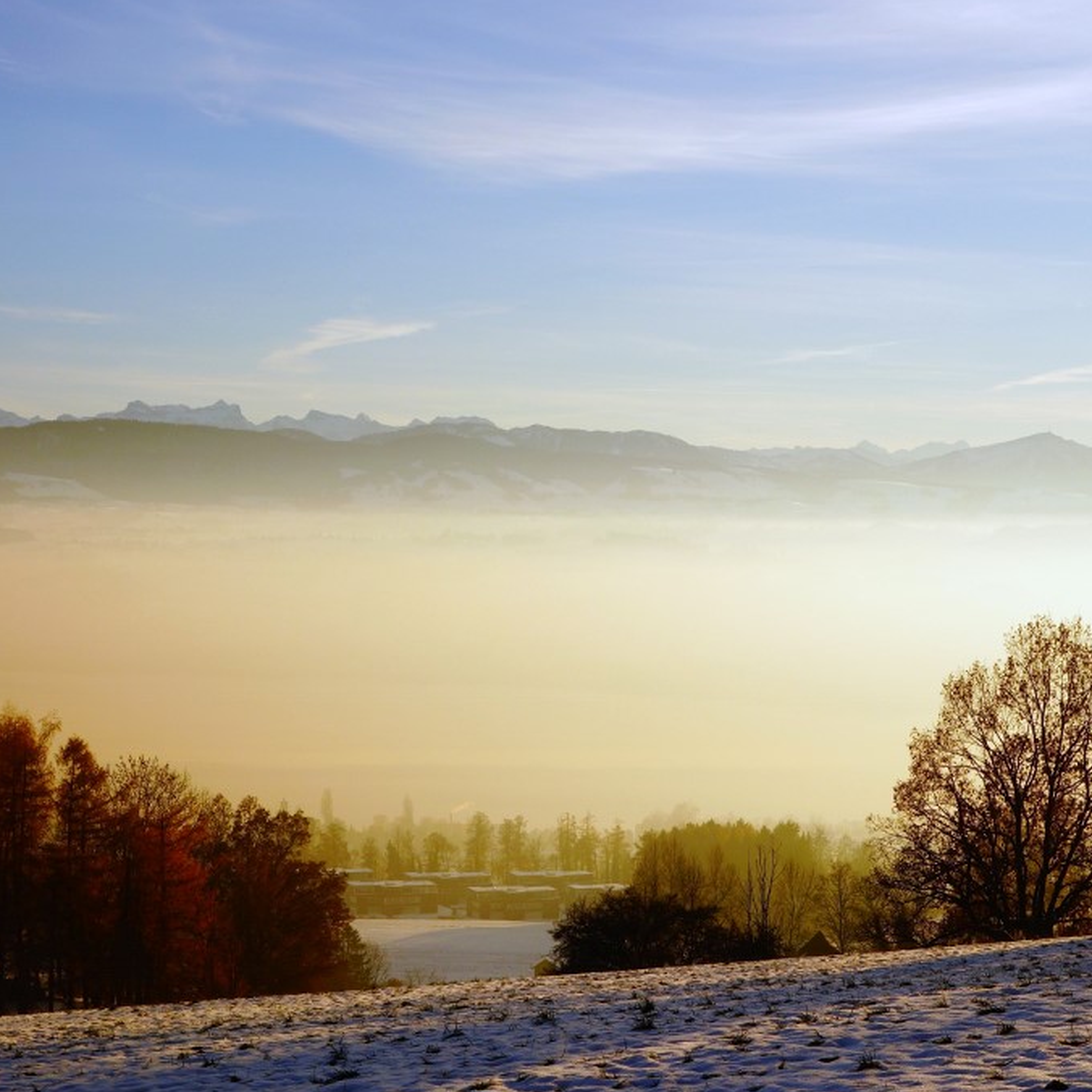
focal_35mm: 76
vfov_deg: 22.8
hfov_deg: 22.7
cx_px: 683
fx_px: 2712
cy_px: 548
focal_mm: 21.77
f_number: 7.1
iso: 125
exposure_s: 1/800
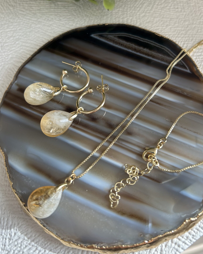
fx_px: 210
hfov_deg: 51.5
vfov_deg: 62.1
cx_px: 103
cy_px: 114
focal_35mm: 28
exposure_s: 1/171
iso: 50
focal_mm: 5.7
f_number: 1.5
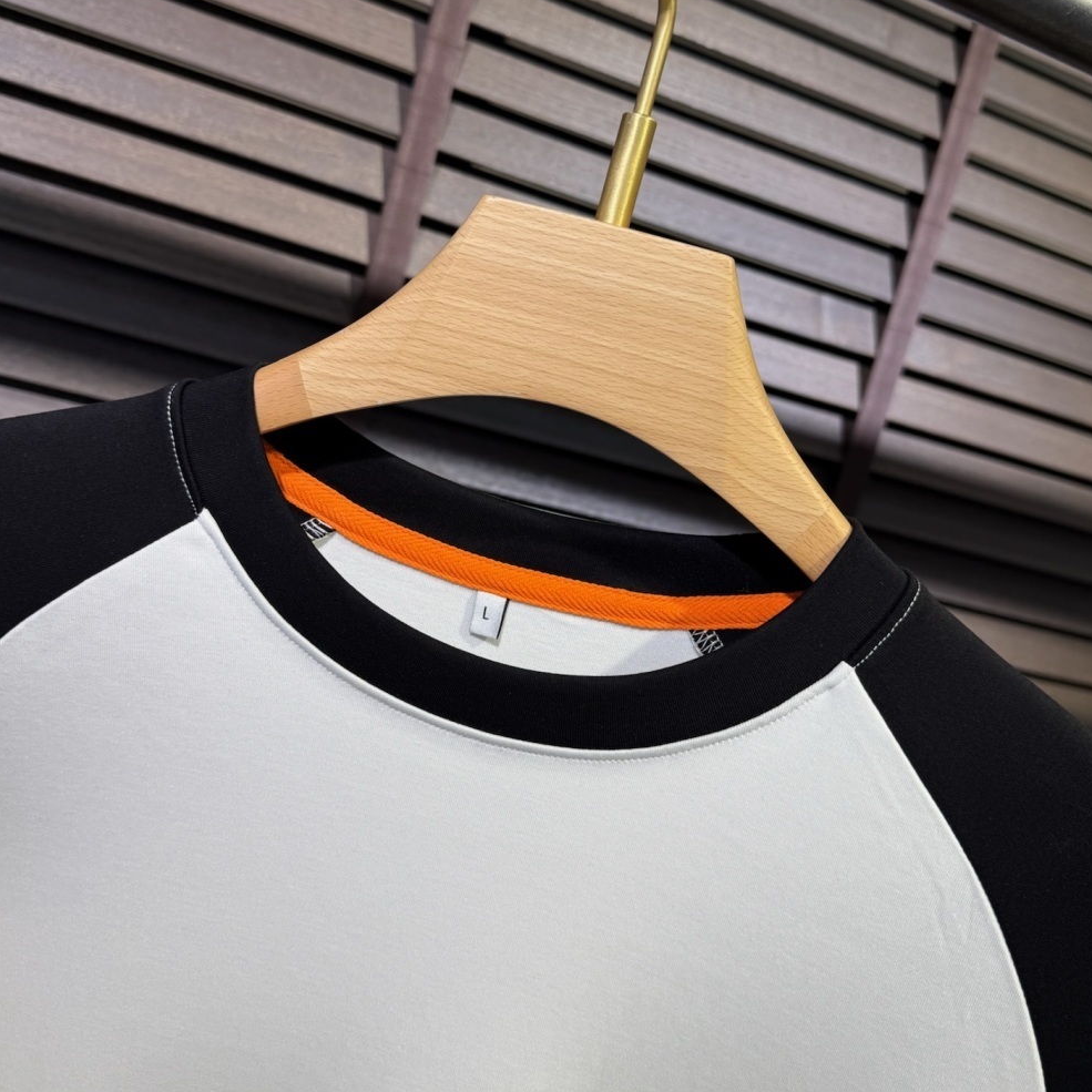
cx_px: 543
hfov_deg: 52.5
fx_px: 1106
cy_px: 472
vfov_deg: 52.4
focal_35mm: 31
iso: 64
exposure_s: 1/199
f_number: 1.78
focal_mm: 6.76
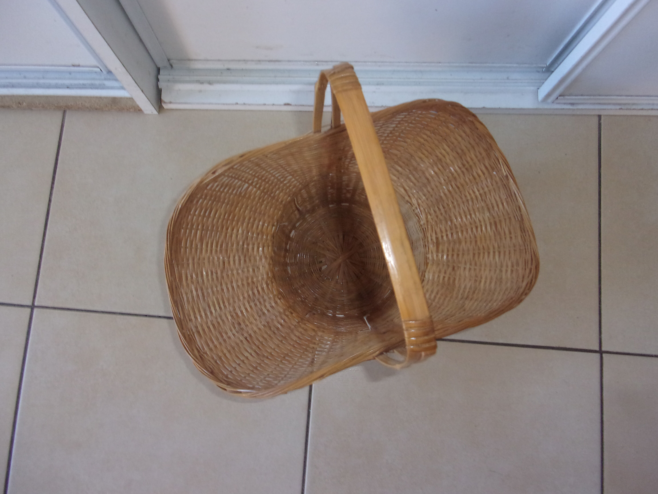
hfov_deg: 63.4
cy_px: 247
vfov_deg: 49.7
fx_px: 532
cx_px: 329
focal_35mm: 28
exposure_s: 1/34
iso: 200
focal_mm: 5.1
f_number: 3.9
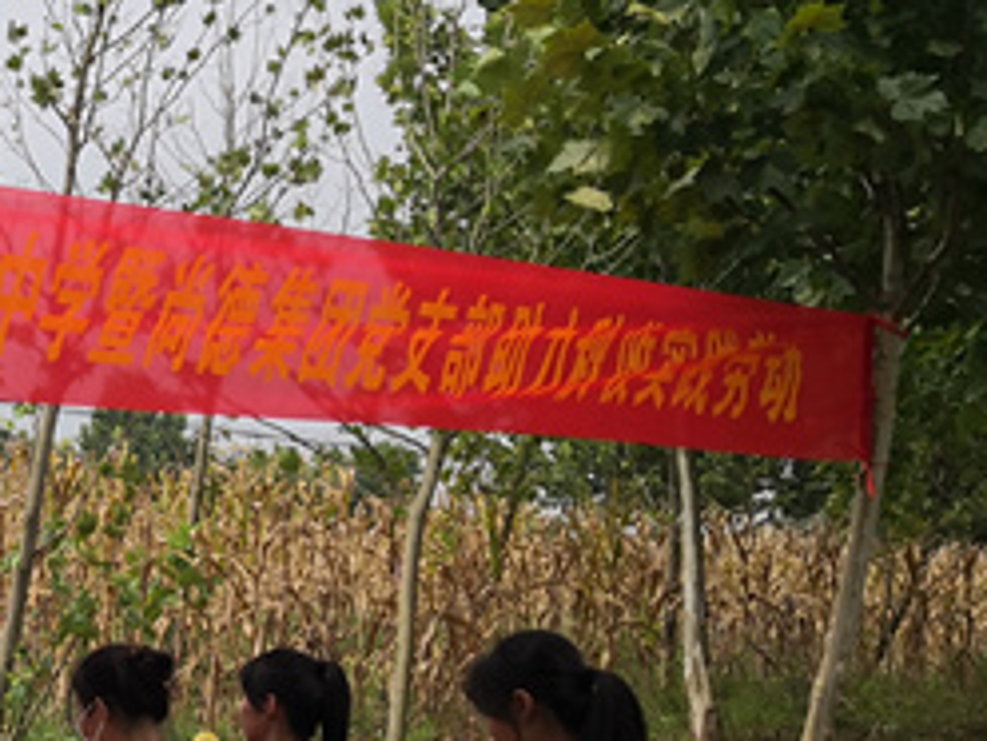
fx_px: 2110
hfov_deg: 23.4
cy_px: 474
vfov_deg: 19.9
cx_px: -291
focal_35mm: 74
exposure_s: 1/1984
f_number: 1.6
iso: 50
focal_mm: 3.95
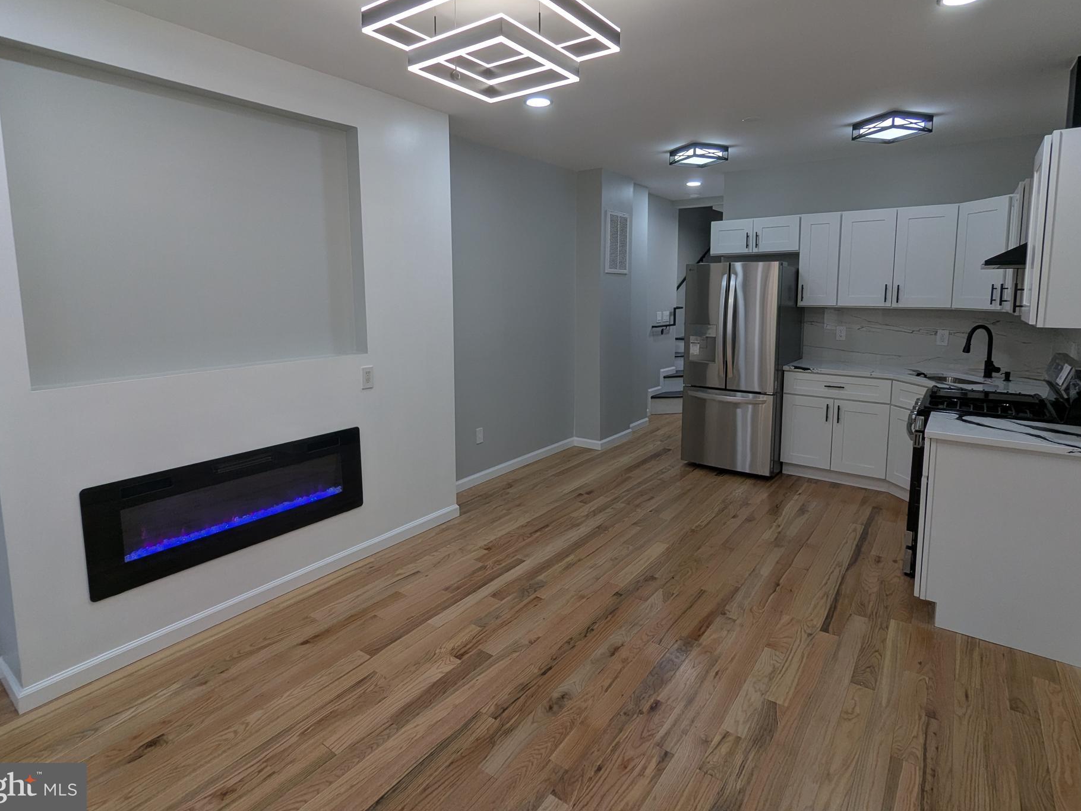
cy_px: 355
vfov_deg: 71.3
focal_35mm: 18
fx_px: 562
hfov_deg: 87.8
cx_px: 546
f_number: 2.2
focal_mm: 2.35
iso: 64
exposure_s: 1/129
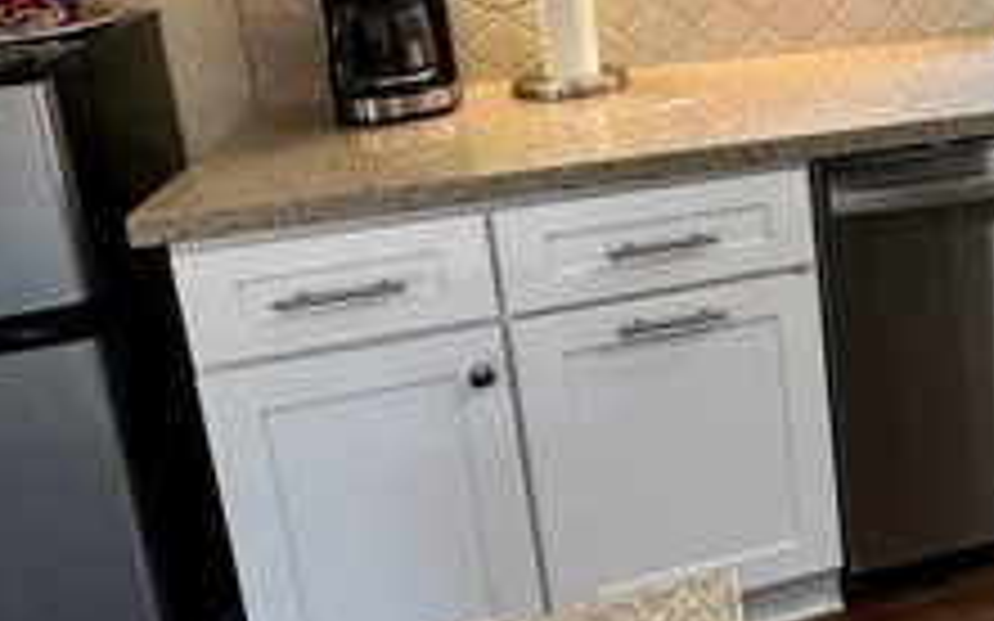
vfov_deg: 28.7
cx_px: 1138
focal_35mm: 43
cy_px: 61
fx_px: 1165
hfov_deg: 37.3
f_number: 2.2
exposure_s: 1/120
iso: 125
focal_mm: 2.22
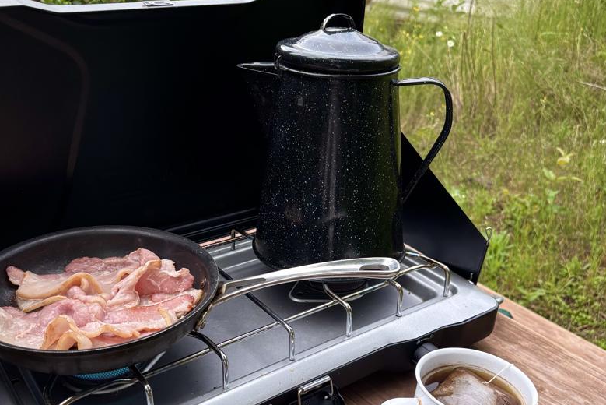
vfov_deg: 35.7
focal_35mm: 37
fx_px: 623
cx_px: 297
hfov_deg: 51.9
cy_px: 260
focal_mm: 5.96
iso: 160
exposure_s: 1/60
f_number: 1.6
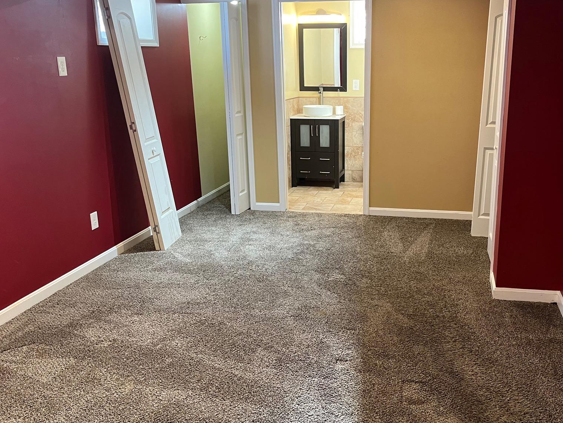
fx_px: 569
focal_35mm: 35
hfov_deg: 52.3
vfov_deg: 40.7
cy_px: 212
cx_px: 332
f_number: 1.6
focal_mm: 5.1
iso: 200
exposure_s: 1/60
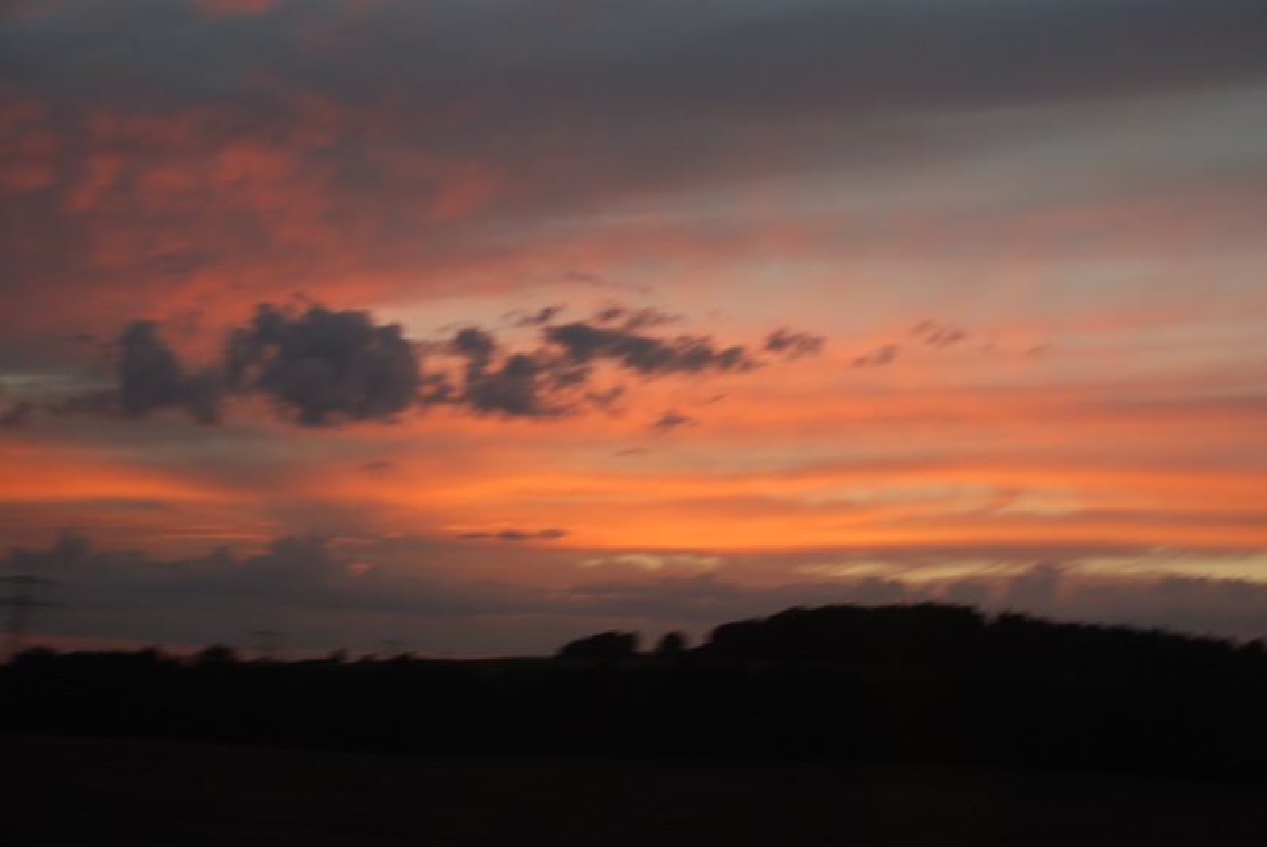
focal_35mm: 52
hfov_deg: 37.8
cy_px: 424
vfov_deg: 25.8
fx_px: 1849
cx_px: 634
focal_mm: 35
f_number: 4.5
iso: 100
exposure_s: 1/25
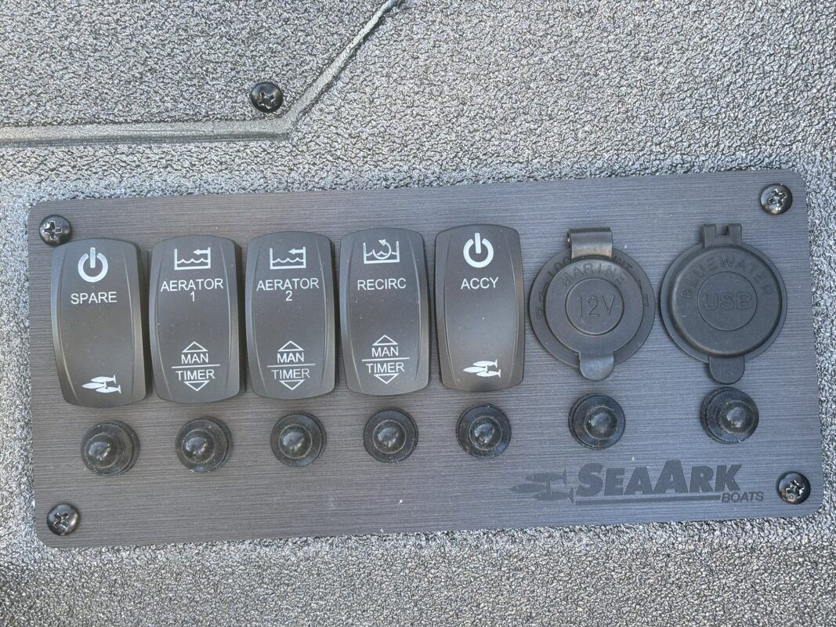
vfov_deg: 28.0
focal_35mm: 52
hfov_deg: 36.8
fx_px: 1256
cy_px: 314
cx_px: 418
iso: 50
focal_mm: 5.96
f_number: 1.6
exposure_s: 1/138
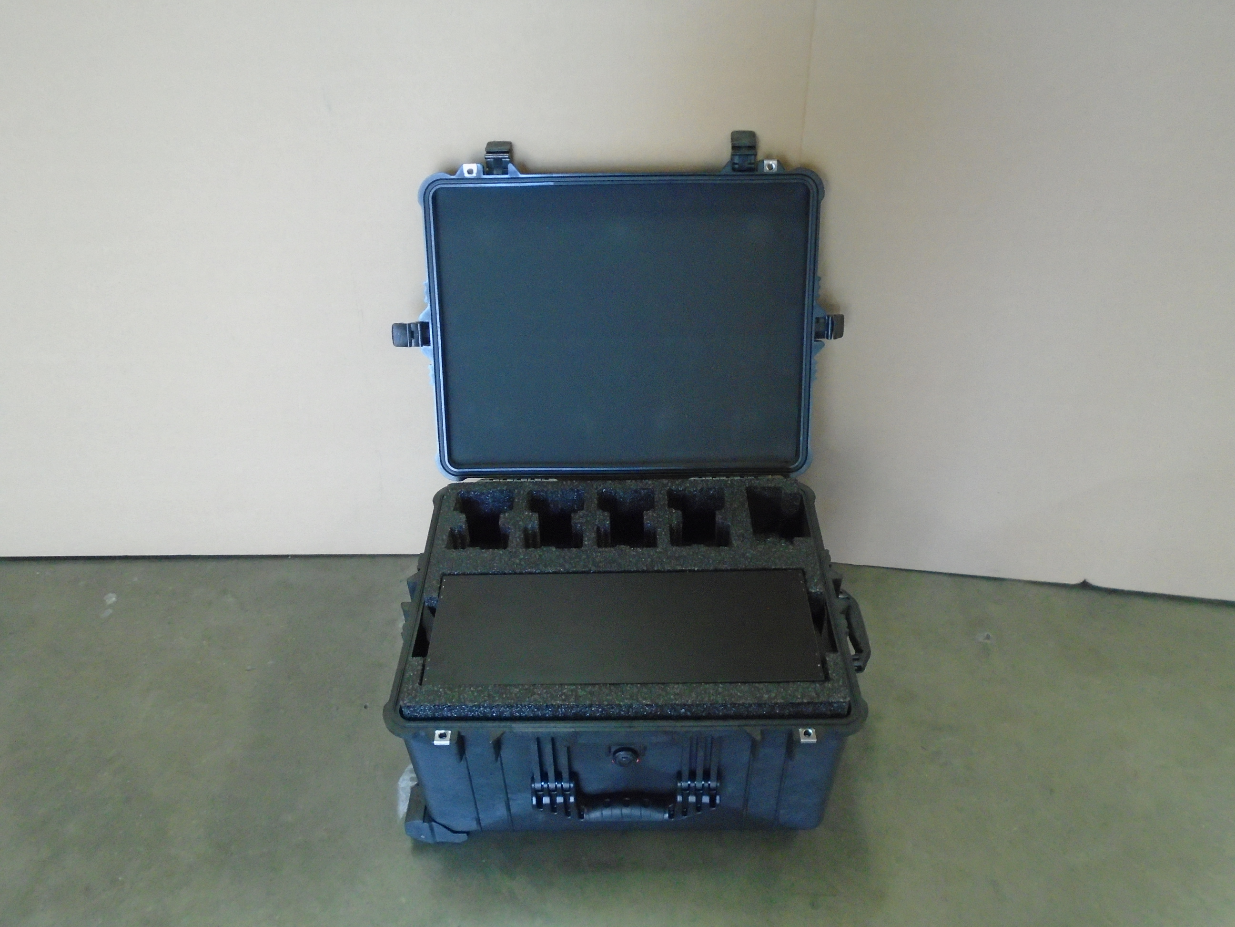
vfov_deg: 53.1
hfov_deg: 67.3
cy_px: 464
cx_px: 618
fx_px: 928
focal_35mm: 26
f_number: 3.2
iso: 500
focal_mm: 4.6
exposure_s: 1/40
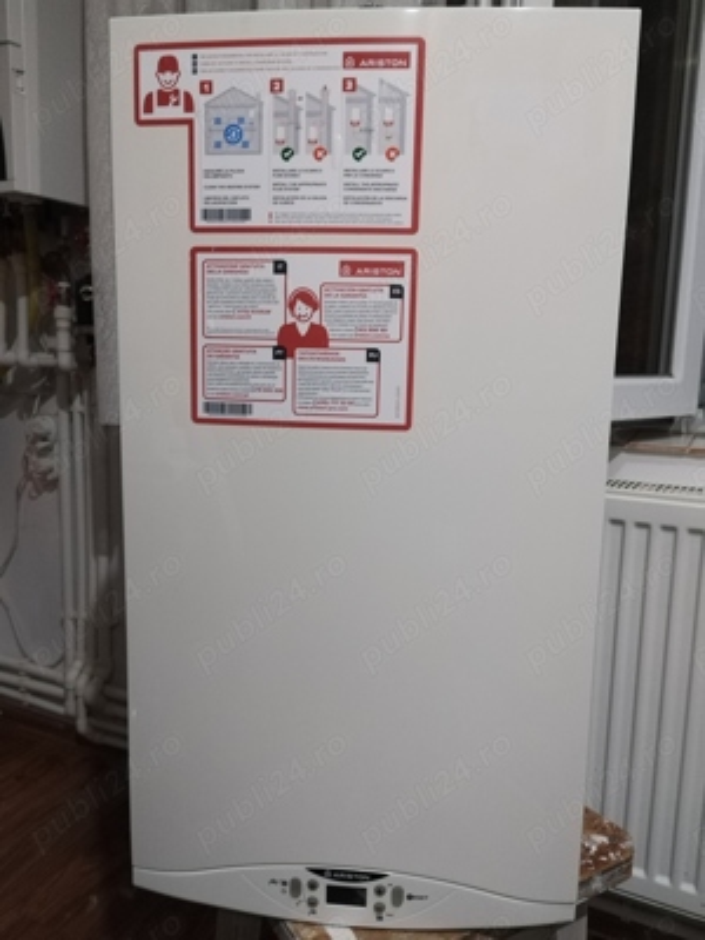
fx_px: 787
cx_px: 352
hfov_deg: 48.2
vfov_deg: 61.7
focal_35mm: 29
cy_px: 470
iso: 1620
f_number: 1.8
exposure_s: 1/20
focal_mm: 6.24
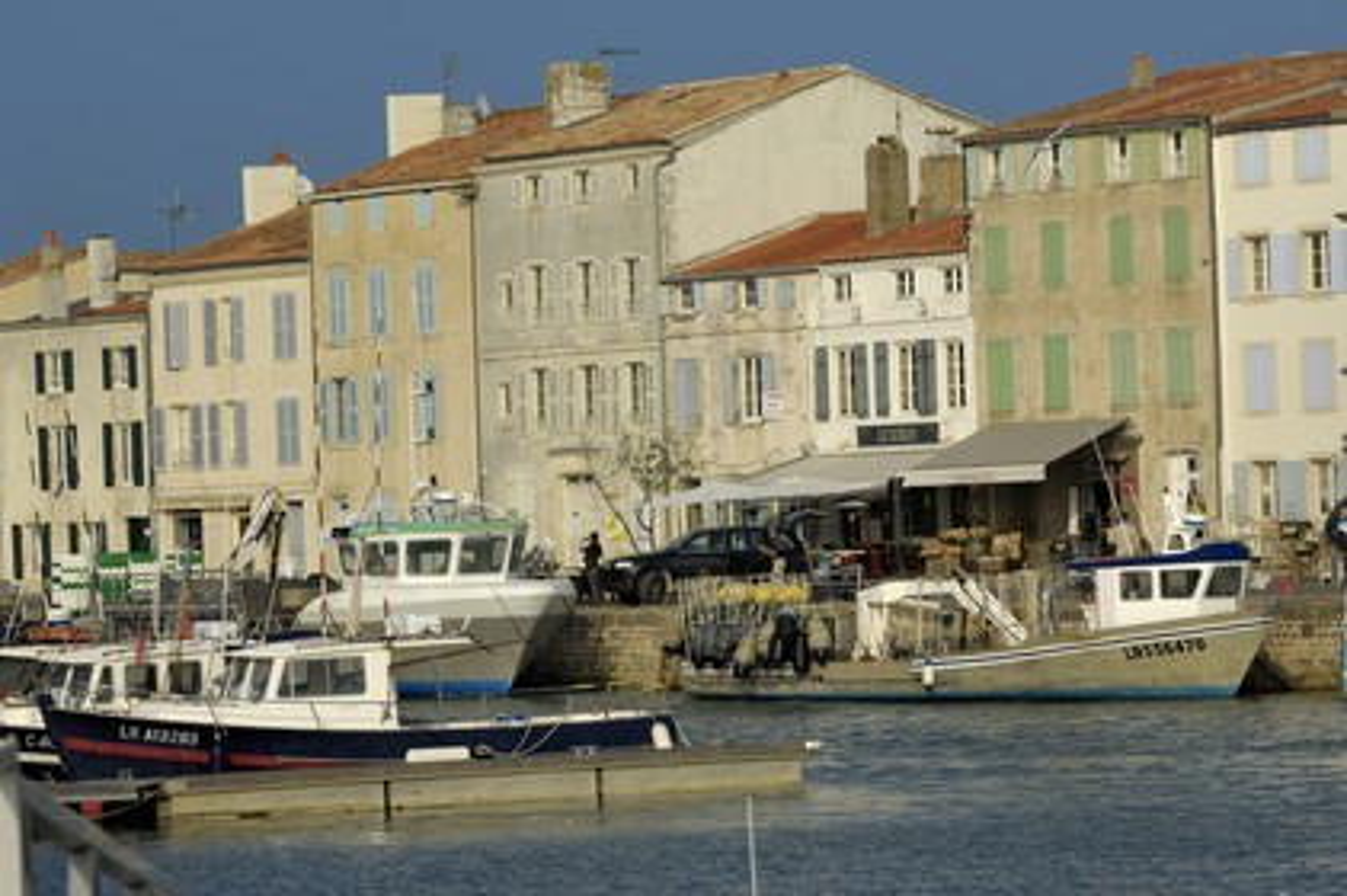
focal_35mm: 165
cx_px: 674
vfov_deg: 8.3
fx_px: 6169
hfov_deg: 12.5
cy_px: 448
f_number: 6.3
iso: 100
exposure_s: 1/400
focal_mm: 110
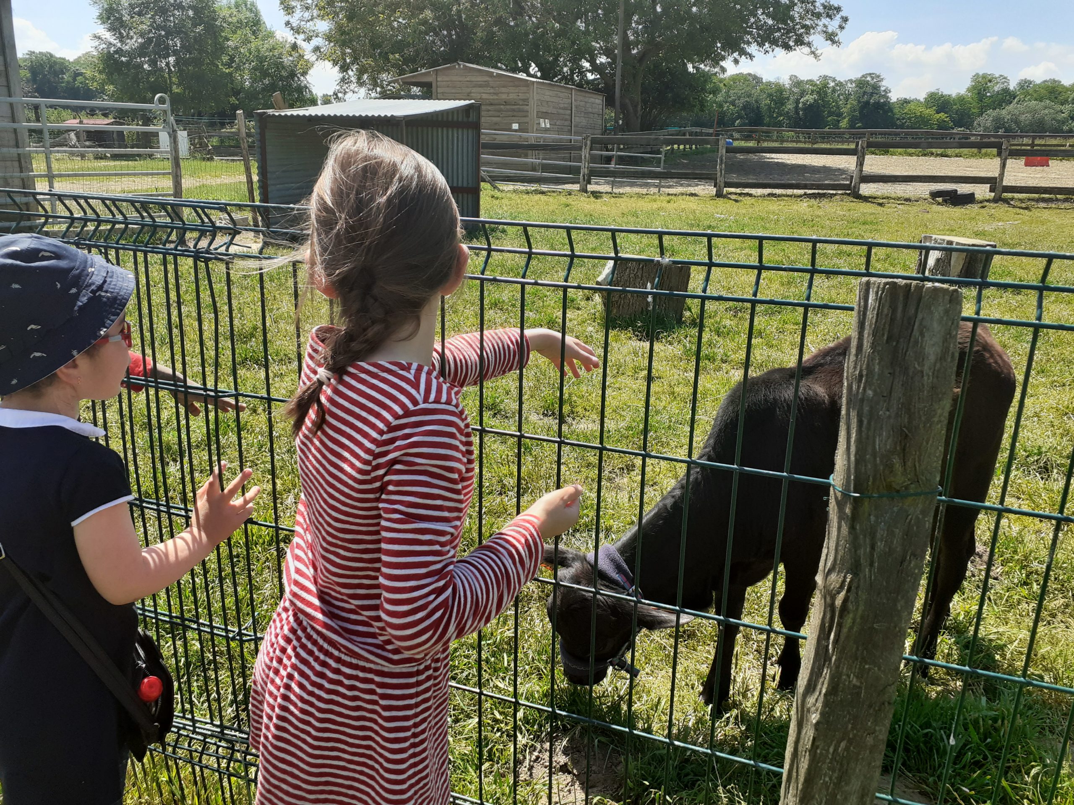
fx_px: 838
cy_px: 402
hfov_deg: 65.3
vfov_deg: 51.4
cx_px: 537
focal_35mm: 27
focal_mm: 3.6
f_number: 1.9
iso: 40
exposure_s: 1/855
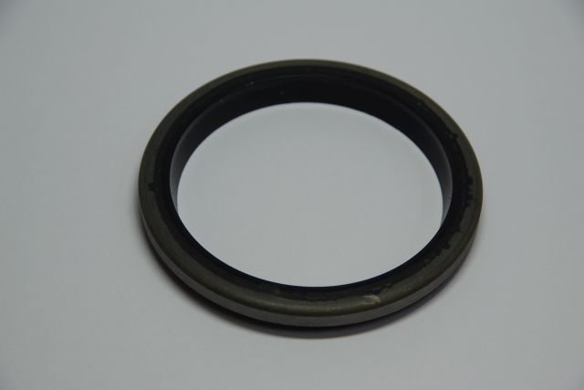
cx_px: 292
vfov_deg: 13.0
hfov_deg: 19.5
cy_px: 195
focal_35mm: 105
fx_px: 1704
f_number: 8
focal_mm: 70
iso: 100
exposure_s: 1/30
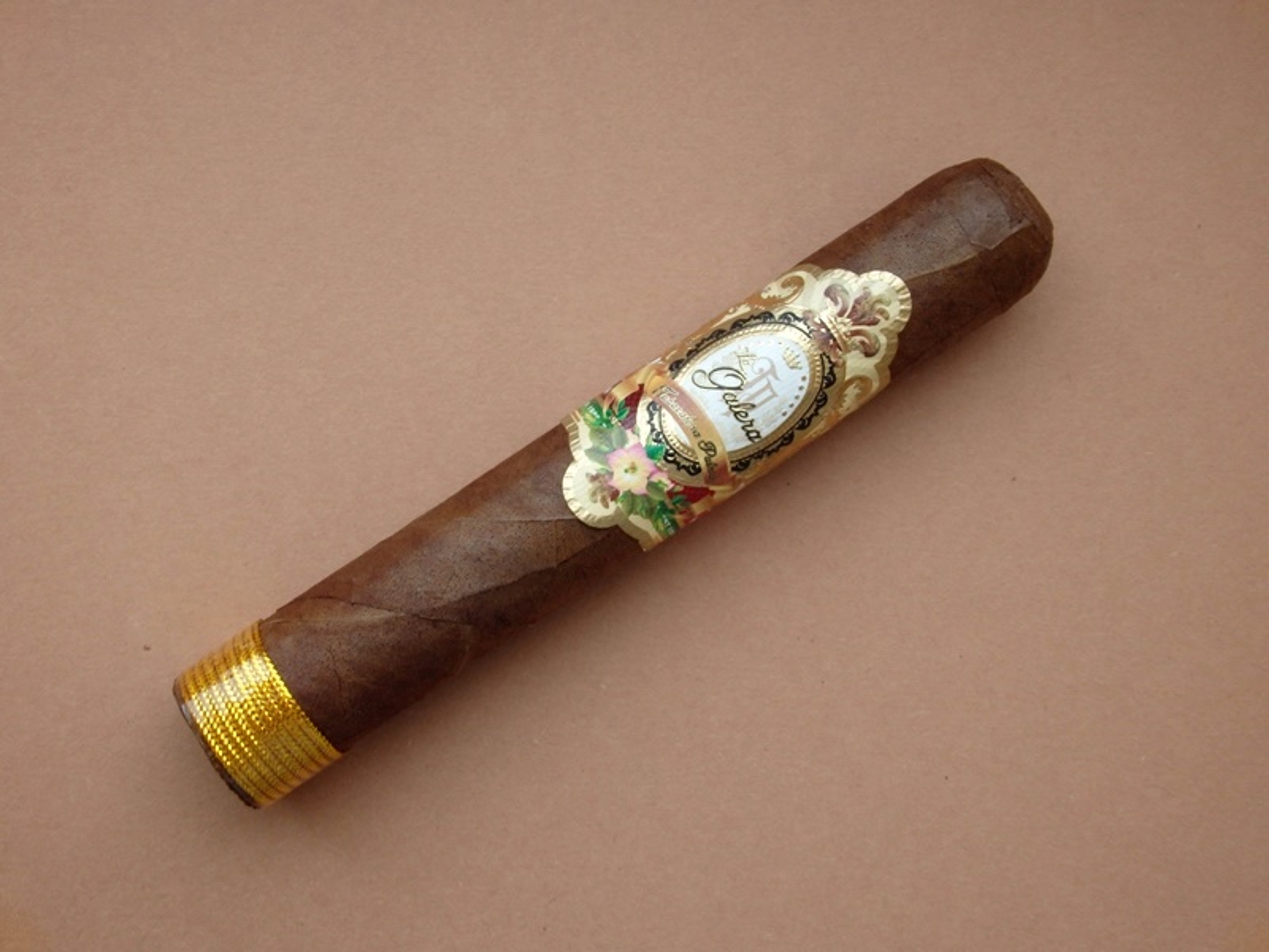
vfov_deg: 29.7
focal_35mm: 49
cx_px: 634
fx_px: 1796
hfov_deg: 38.9
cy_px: 476
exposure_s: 1/10
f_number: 4
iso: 125
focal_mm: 8.9
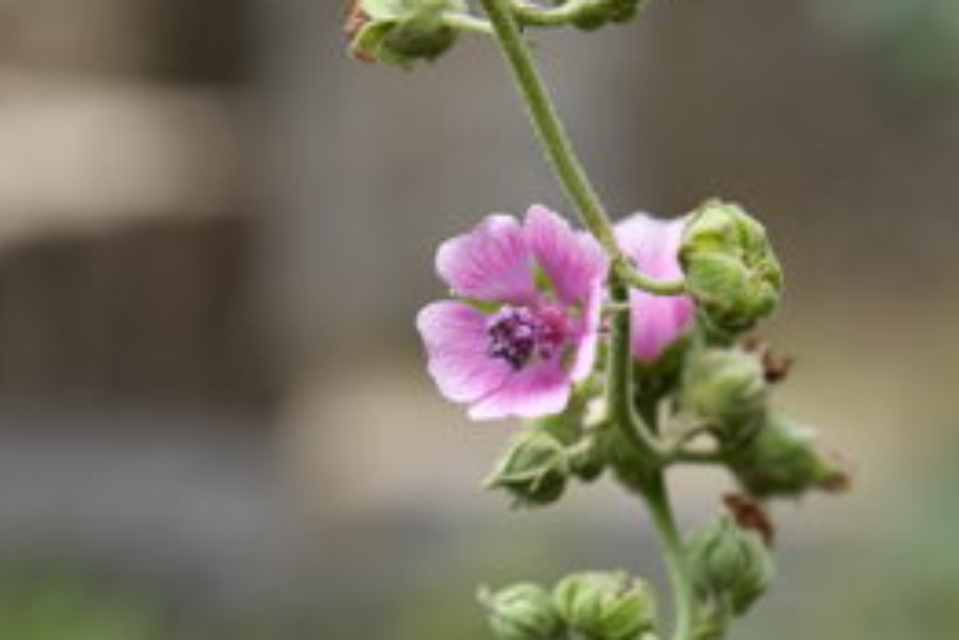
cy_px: 433
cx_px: 414
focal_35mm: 197
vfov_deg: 7.0
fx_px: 5251
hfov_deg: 10.4
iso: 400
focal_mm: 86
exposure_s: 1/320
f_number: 6.3
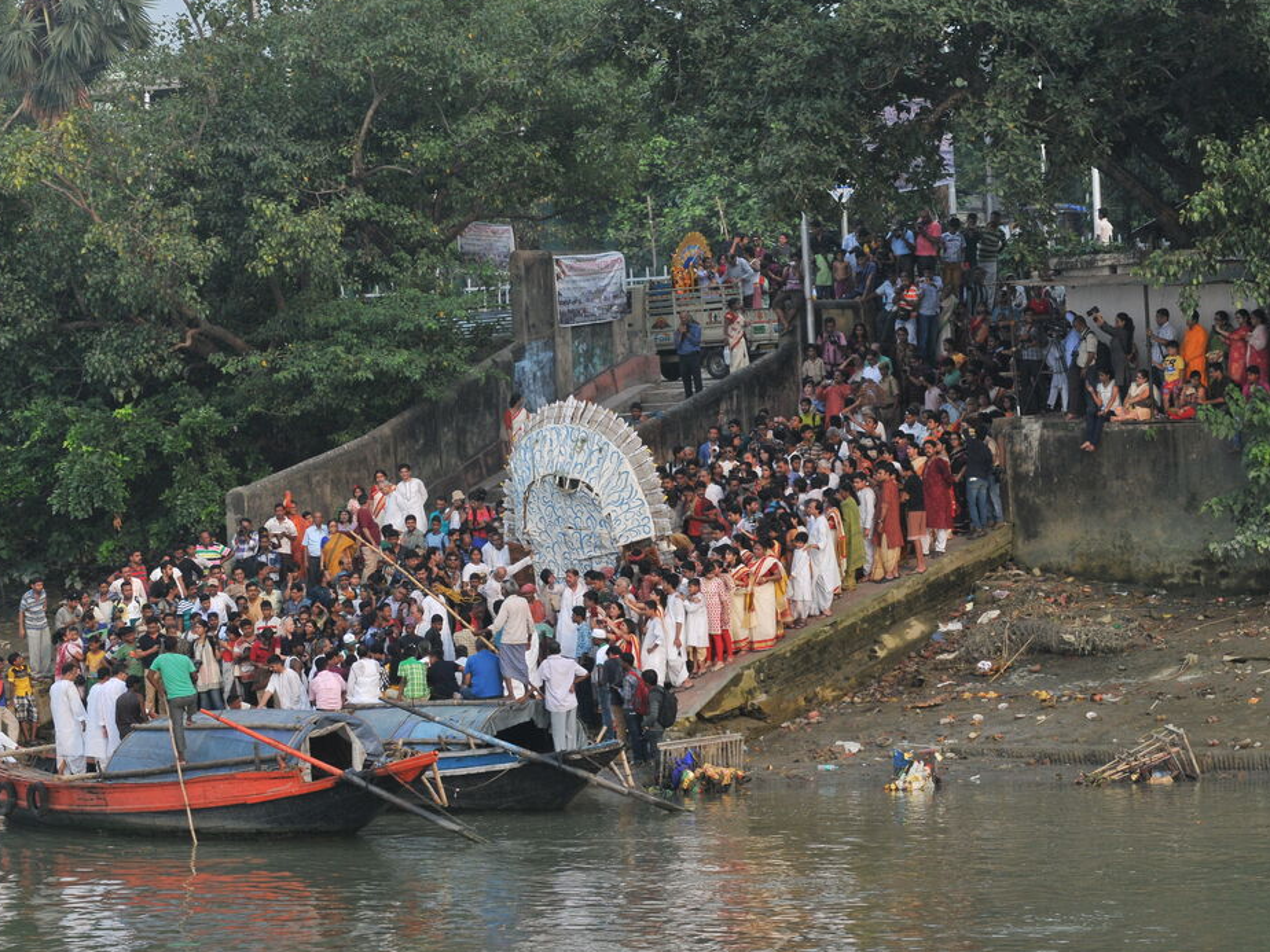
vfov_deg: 10.4
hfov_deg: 13.8
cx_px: 574
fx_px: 5246
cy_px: 446
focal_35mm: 143
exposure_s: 1/400
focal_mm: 82
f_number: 10
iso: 400
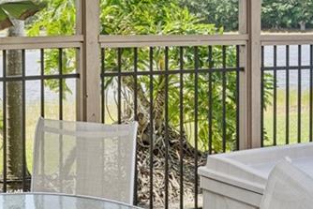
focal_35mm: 67
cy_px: 20
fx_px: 583
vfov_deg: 19.9
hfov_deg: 29.4
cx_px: 66
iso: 64
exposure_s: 1/25
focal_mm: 14
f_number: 8
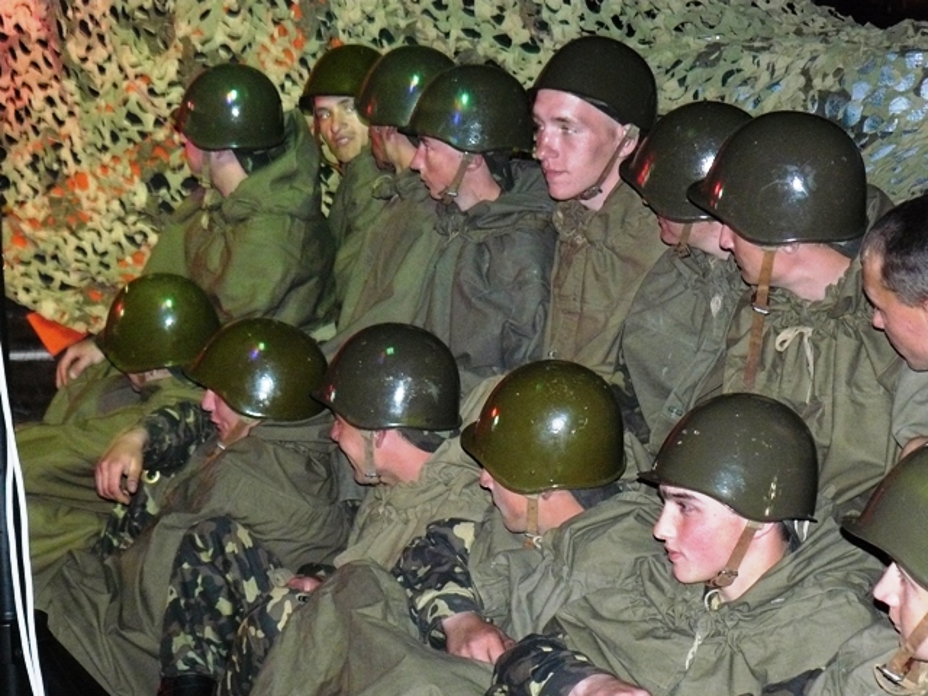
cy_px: 348
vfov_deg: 18.0
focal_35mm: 82
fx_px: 2198
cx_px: 464
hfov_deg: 23.8
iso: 400
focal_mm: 13.7
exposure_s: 1/30
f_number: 3.2
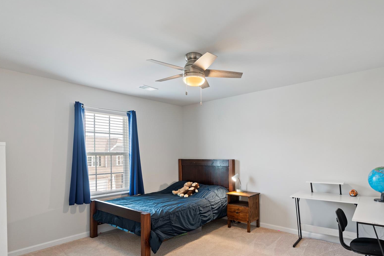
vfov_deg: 59.0
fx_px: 224
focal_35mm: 21
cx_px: 214
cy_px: 153
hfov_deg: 80.9
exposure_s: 1/15
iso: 1000
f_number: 2.8
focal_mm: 16
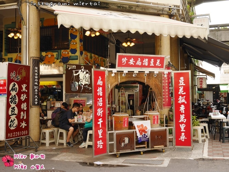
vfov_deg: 32.9
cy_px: 86
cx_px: 114
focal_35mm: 44
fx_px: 291
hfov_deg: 42.9
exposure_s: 1/125
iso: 200
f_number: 5.6
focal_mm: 22
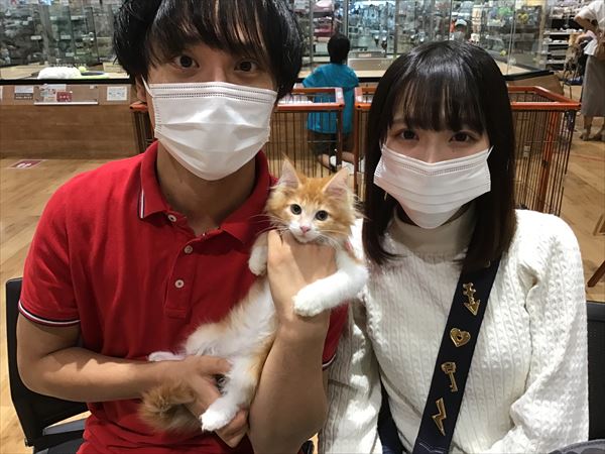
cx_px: 302
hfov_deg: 58.4
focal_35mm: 31
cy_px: 227
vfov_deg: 45.4
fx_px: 542
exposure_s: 1/30
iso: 80
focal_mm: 3.3
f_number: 2.4
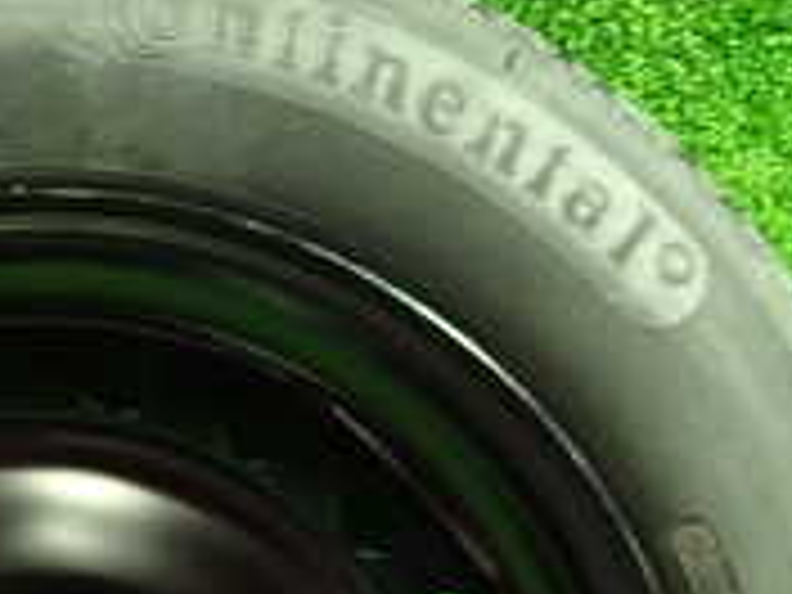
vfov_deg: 16.2
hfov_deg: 22.5
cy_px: 824
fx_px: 1945
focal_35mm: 85
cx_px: 86
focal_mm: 4.5
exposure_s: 1/30
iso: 640
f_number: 2
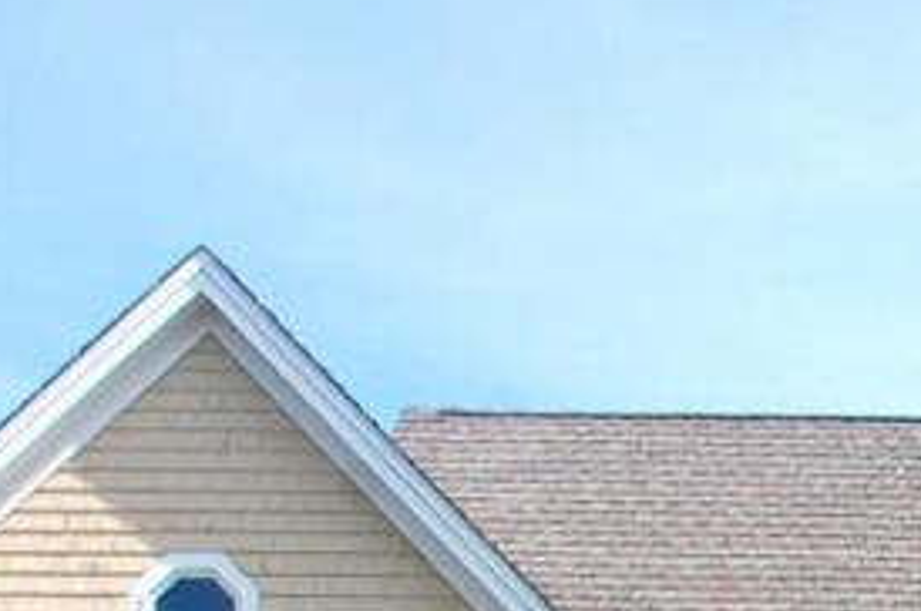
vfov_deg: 10.3
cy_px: 1051
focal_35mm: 126
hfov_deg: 15.0
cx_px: 1432
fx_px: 3220
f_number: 8
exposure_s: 1/250
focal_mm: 18
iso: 200
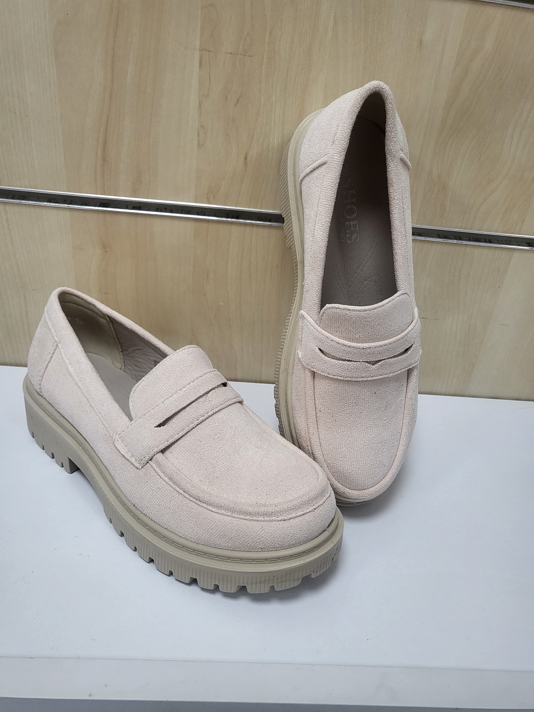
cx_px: 267
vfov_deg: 67.3
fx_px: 535
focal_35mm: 26
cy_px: 356
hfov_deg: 53.1
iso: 125
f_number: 1.8
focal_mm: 4.25
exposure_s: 1/120
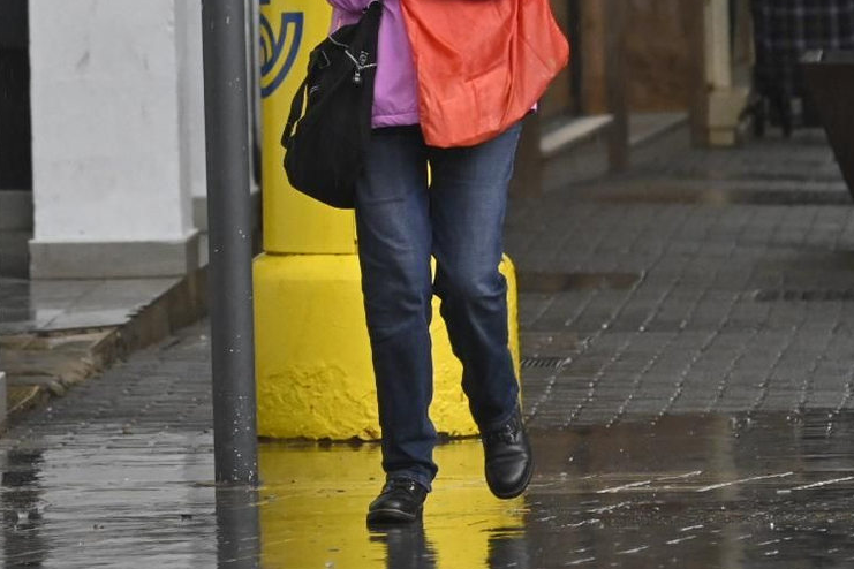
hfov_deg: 3.4
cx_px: 371
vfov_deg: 2.3
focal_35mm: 599
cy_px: 29
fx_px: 14210
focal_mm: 185
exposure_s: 1/320
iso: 2500
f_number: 5.6
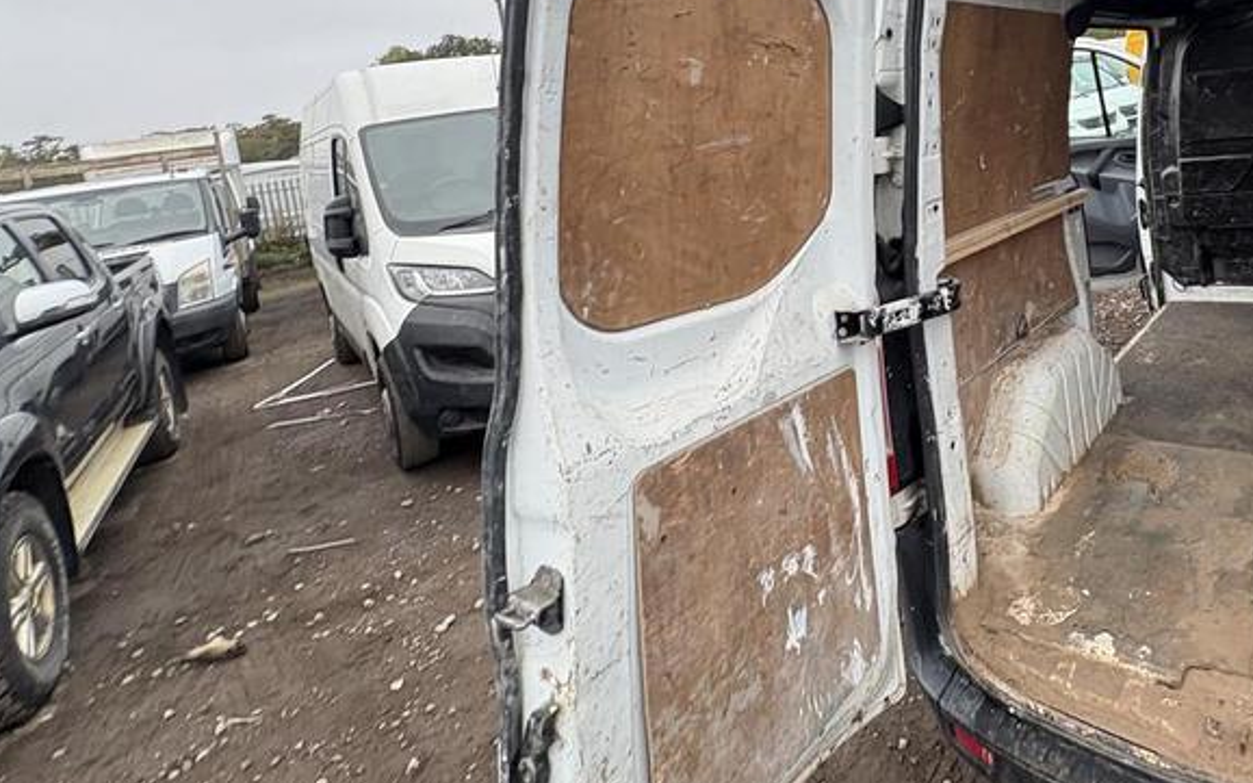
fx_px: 785
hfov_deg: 73.5
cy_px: 139
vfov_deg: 49.4
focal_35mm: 23
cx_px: 887
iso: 100
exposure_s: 1/99
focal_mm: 2.22
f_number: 2.2
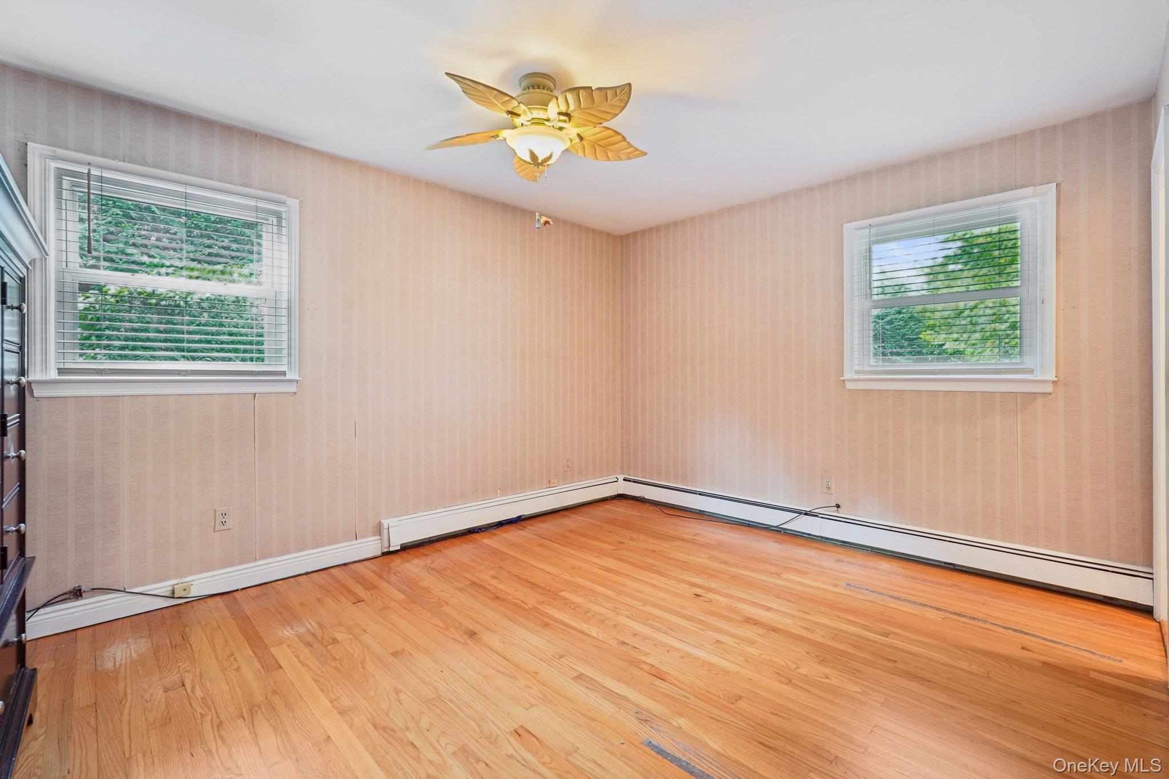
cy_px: 390
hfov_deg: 96.7
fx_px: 519
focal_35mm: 16
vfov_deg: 73.7
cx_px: 584
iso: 400
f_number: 8
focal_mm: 16
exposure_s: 1/3.33
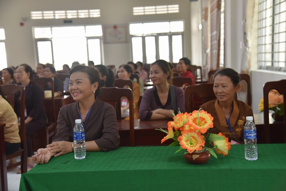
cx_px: 143
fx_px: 381
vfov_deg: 28.1
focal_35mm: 48
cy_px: 96
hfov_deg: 41.1
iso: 450
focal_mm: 48
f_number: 4
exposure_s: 1/60
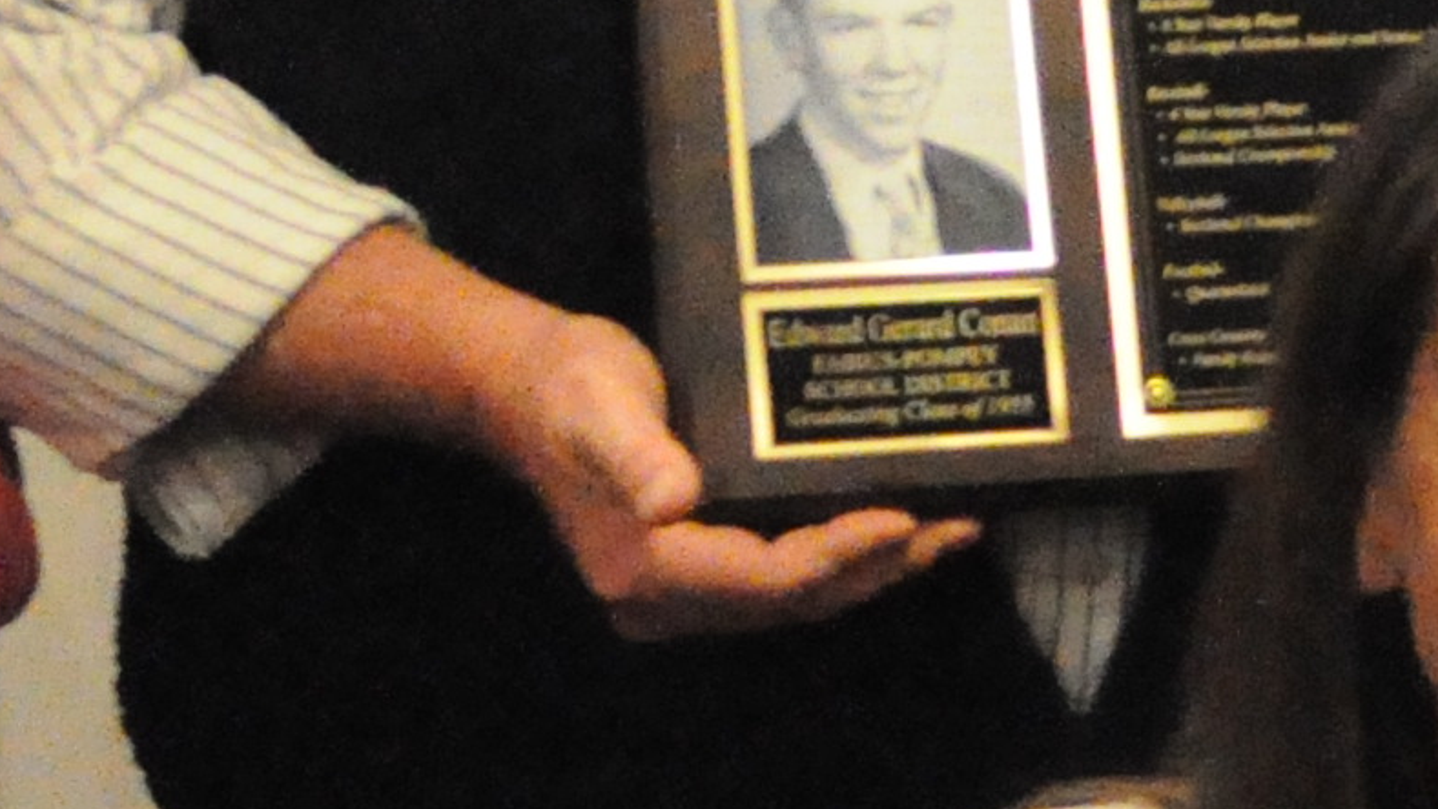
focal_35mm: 324
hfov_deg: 6.6
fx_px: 12355
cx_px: 2191
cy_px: -113
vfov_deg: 3.7
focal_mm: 38
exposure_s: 1/125
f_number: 4
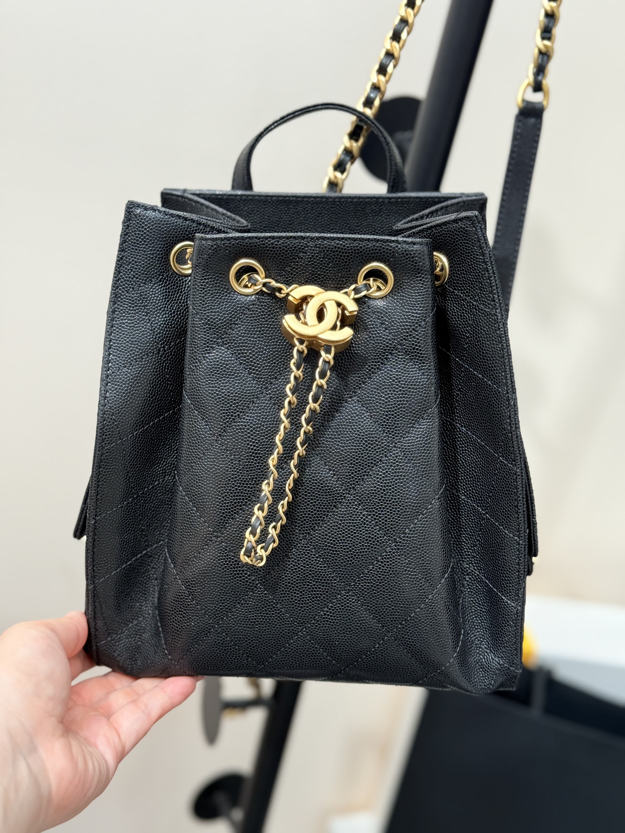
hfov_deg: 30.3
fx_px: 1156
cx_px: 312
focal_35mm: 48
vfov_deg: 39.7
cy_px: 416
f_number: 1.78
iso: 50
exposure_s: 1/179
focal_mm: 6.76
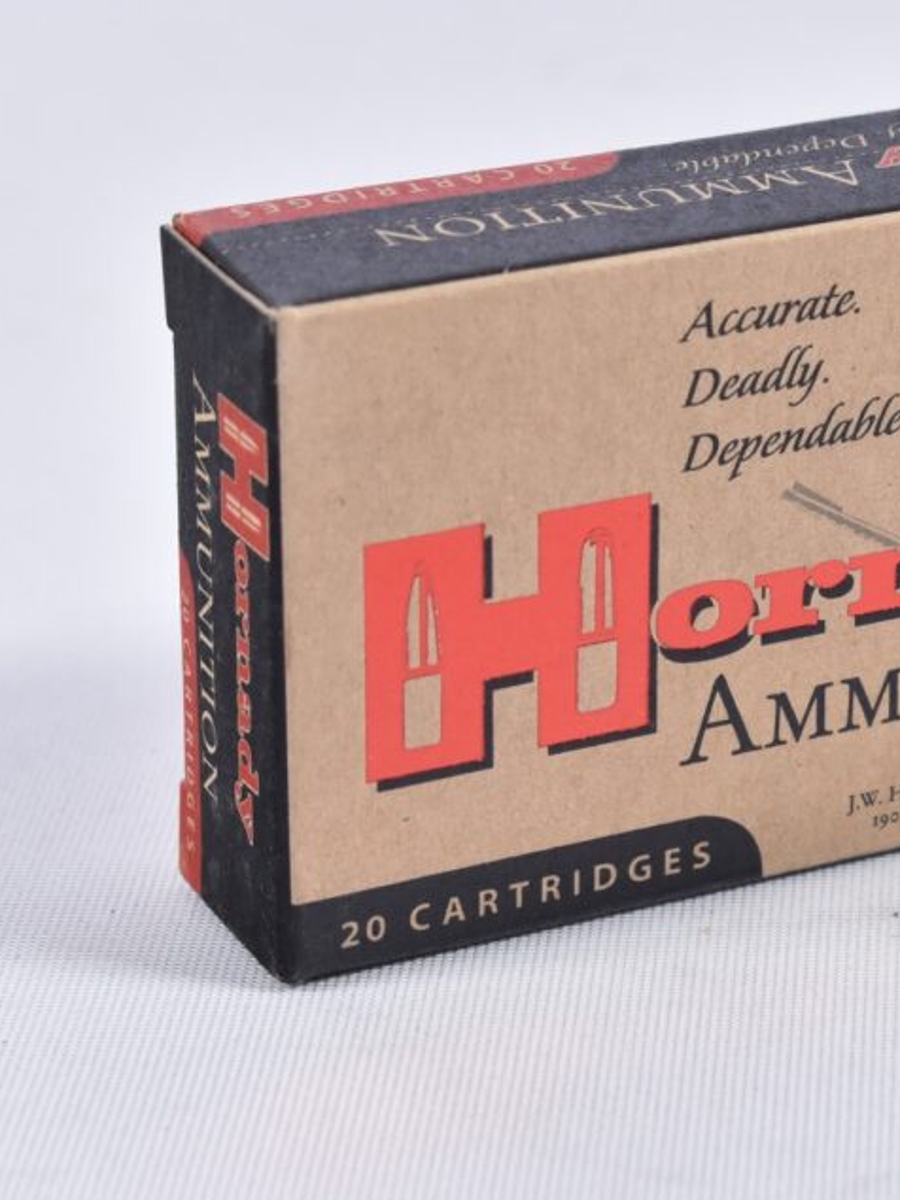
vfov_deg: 13.2
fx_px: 5198
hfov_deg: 9.8
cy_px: 529
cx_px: 879
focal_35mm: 150
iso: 640
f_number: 5.6
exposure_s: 1/50
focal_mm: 55
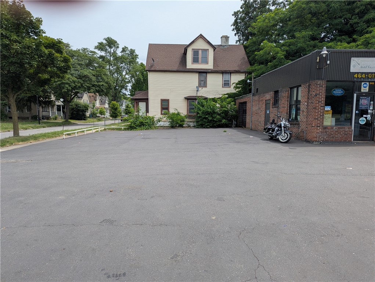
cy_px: 141
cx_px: 188
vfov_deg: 56.9
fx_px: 260
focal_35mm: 24
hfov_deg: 71.5
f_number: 1.85
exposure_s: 1/2410
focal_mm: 6.81
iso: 48
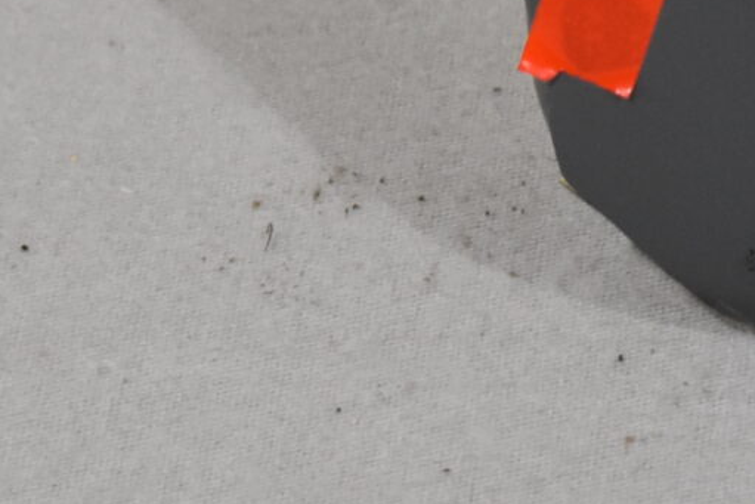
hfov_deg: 5.3
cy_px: 128
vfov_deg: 3.5
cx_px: 863
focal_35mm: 391
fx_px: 8202
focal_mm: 52
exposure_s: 1/160
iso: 800
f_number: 5.6
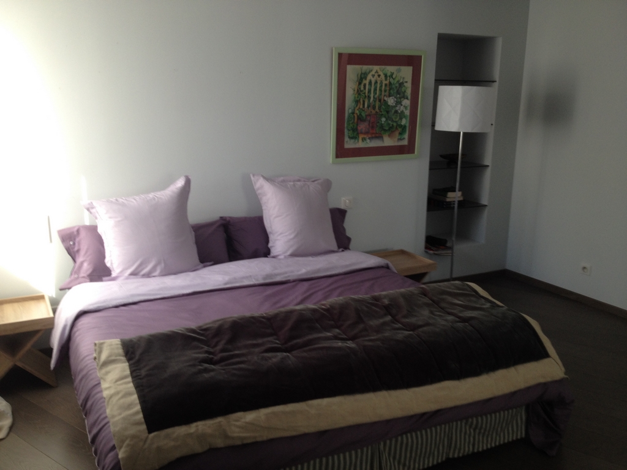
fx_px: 634
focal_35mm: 35
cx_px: 314
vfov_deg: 40.7
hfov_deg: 52.6
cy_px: 235
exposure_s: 1/30
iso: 50
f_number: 2.4
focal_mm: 4.28
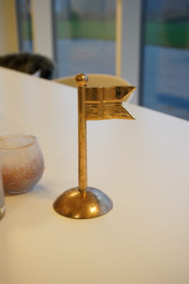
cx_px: 94
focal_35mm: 47
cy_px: 142
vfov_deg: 41.9
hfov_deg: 28.6
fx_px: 370
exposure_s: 1/250
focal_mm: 47
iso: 4000
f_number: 5.6
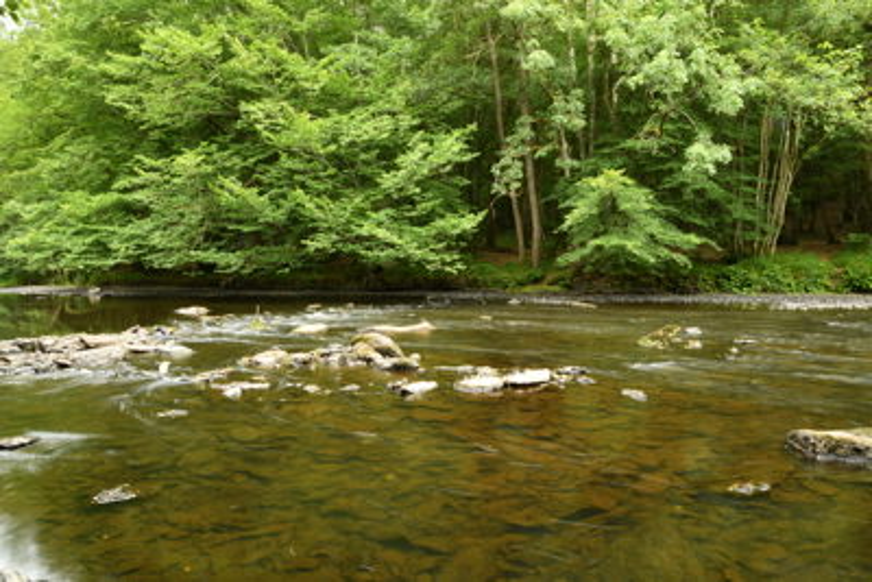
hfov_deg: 73.7
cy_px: 291
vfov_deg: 53.2
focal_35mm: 24
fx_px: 582
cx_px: 436
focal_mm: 16
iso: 100
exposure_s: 1
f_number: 22
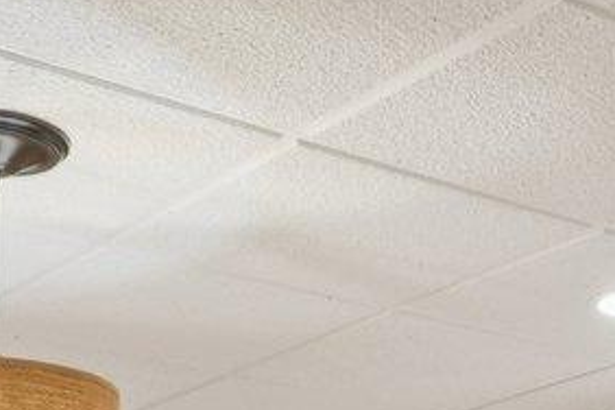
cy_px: 934
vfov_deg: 10.2
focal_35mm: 120
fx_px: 2043
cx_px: 587
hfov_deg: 16.8
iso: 400
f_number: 9
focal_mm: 16.5
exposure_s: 1/10
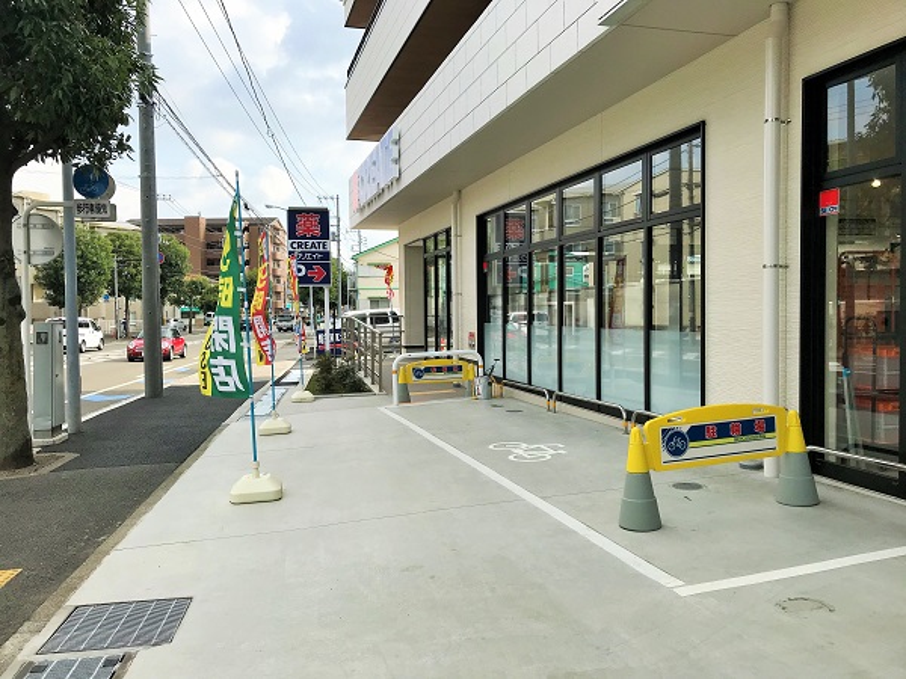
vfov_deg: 49.7
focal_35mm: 28
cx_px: 453
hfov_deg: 63.4
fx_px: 733
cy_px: 340
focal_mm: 3.99
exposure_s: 1/1330
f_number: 1.8
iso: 20
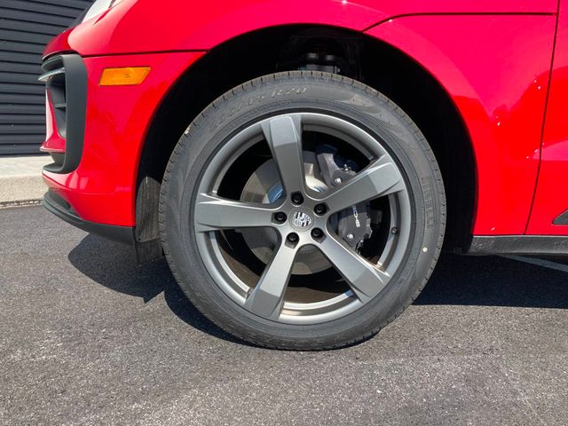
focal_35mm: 28
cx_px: 284
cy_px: 213
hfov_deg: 63.4
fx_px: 459
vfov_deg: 49.7
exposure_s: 1/787
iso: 20
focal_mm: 3.99
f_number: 1.8
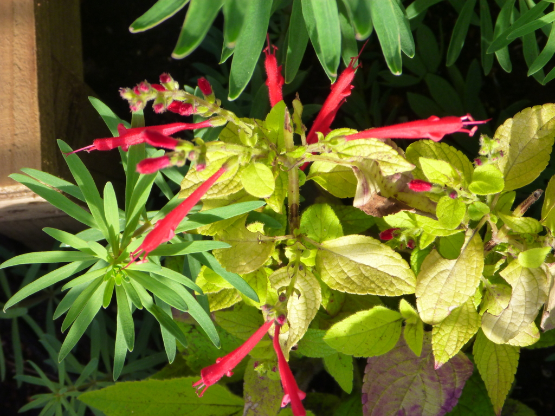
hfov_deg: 25.7
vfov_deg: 19.4
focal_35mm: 76
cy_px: 208
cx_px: 278
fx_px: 1219
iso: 125
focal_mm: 13.4
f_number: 5.5
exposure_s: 1/80
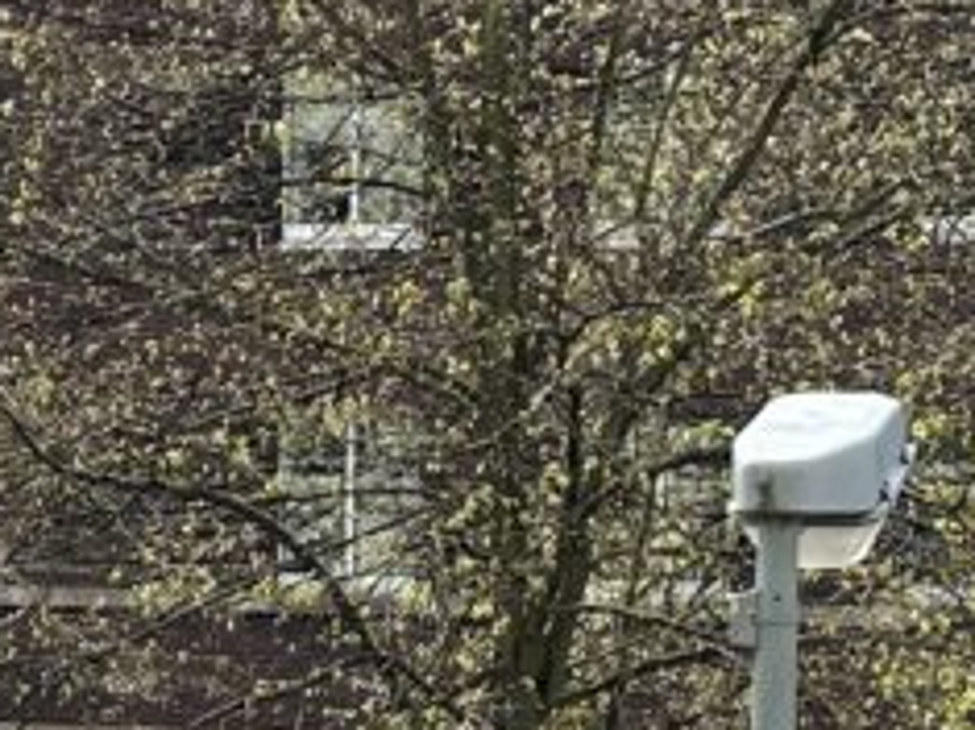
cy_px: 950
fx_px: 4138
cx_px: 79
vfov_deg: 9.9
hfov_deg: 13.3
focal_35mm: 147
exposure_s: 1/2469
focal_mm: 6.86
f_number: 1.78
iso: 80
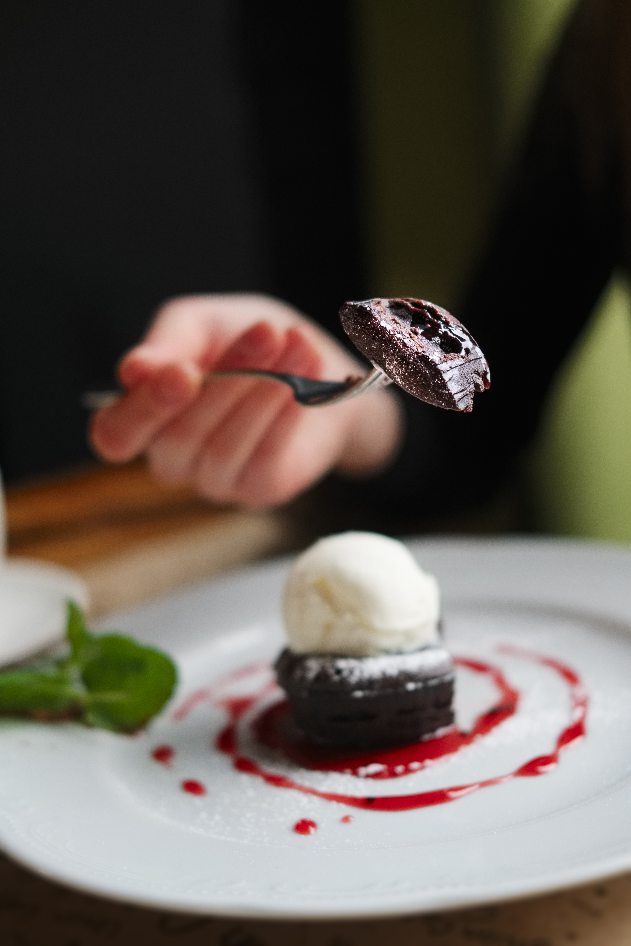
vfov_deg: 37.5
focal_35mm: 53
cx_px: 316
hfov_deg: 25.5
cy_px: 473
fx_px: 1393
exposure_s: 1/320
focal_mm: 35
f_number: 2
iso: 200
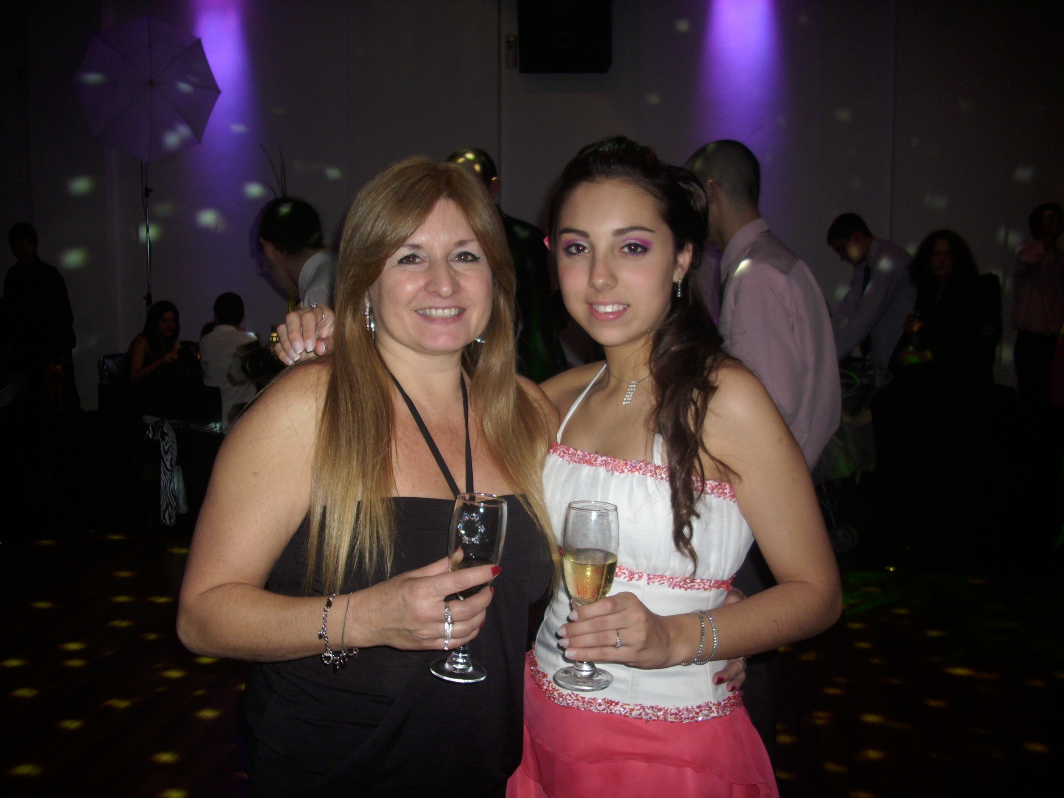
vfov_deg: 45.4
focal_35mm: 31
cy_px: 399
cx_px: 532
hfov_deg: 58.4
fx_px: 953
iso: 50
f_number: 2.8
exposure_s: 1/30
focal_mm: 6.2
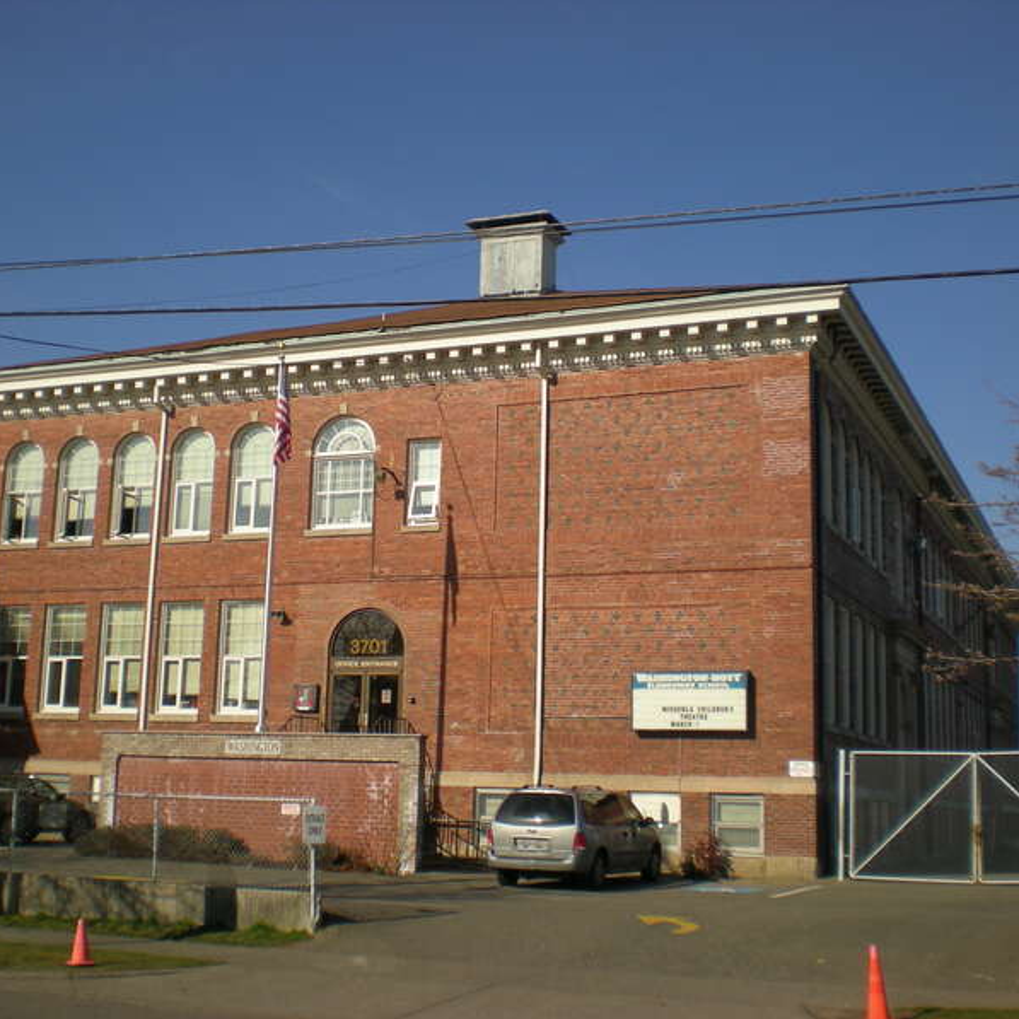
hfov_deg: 37.5
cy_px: 509
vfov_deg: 37.6
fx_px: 1499
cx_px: 449
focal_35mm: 45
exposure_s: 1/595
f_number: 4.6
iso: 50
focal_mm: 6.3
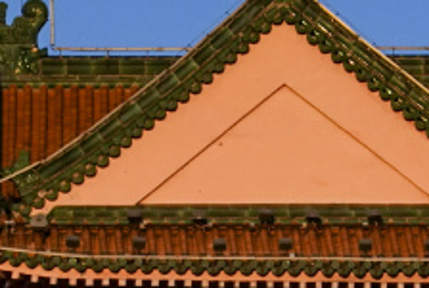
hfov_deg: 1.9
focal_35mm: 1070
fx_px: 12767
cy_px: 497
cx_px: 159
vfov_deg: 1.3
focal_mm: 72
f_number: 4.5
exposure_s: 1/640
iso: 125
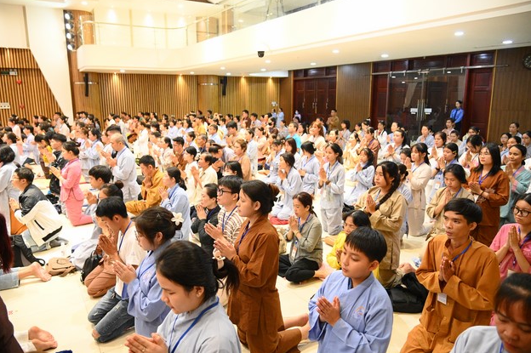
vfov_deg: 51.2
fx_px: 368
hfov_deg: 71.5
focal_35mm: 25
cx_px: 260
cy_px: 174
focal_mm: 24
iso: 8000
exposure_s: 1/125
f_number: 4
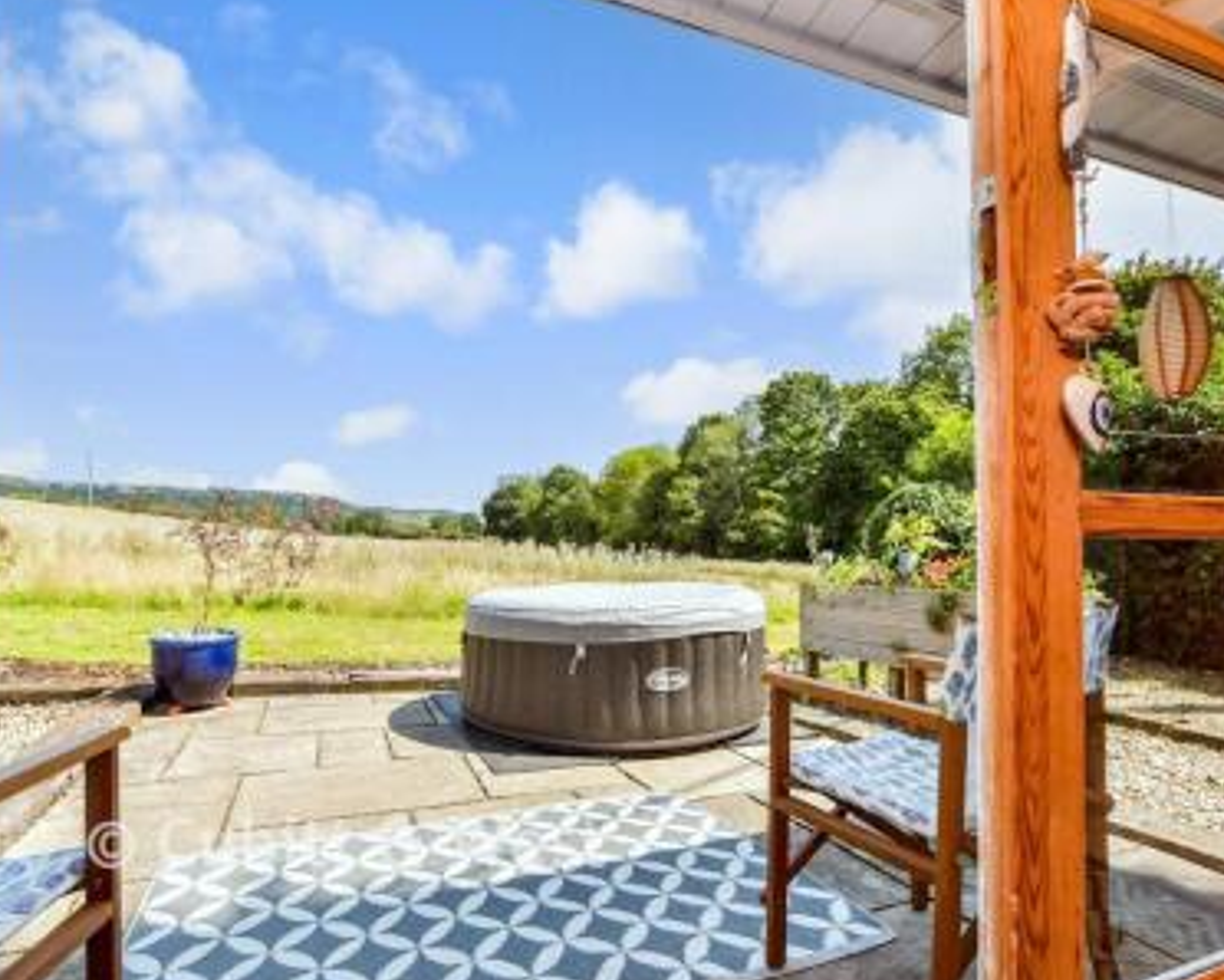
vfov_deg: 73.8
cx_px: 596
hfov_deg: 86.3
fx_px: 652
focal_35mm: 18
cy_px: 485
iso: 200
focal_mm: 10
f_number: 8
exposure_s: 1/250
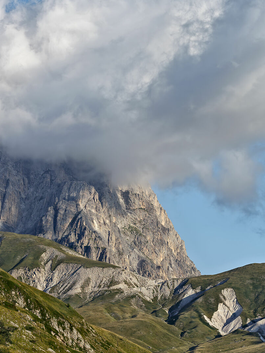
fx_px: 2183
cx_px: 37
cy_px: 128
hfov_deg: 6.9
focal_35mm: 214
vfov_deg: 9.2
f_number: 4.5
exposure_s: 1/1000
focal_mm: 100
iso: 100
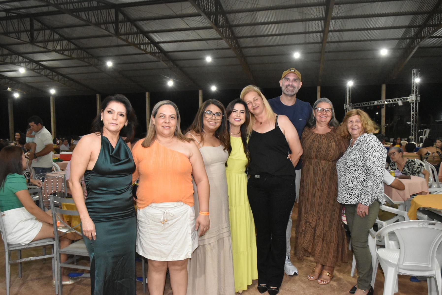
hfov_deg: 61.9
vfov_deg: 43.7
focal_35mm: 30
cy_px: 148
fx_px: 369
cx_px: 221
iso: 5000
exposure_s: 1/80
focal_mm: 20
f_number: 5
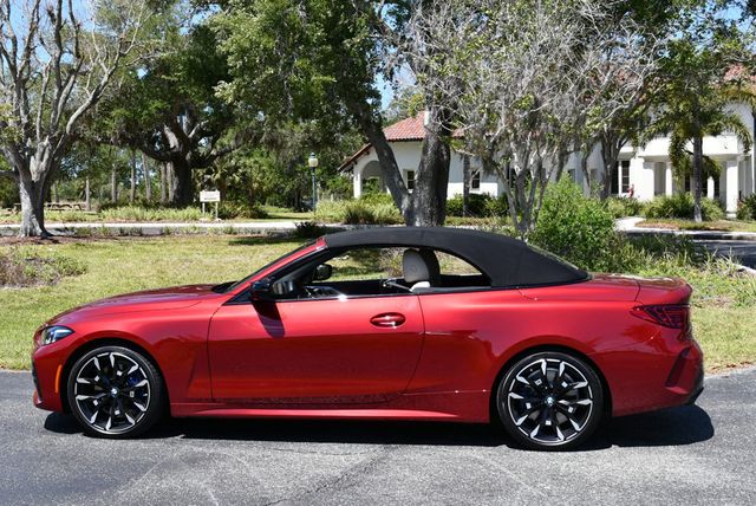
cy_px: 253
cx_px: 378
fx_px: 1009
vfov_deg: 28.1
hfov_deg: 41.1
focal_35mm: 48
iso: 125
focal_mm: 24
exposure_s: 1/250
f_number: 8
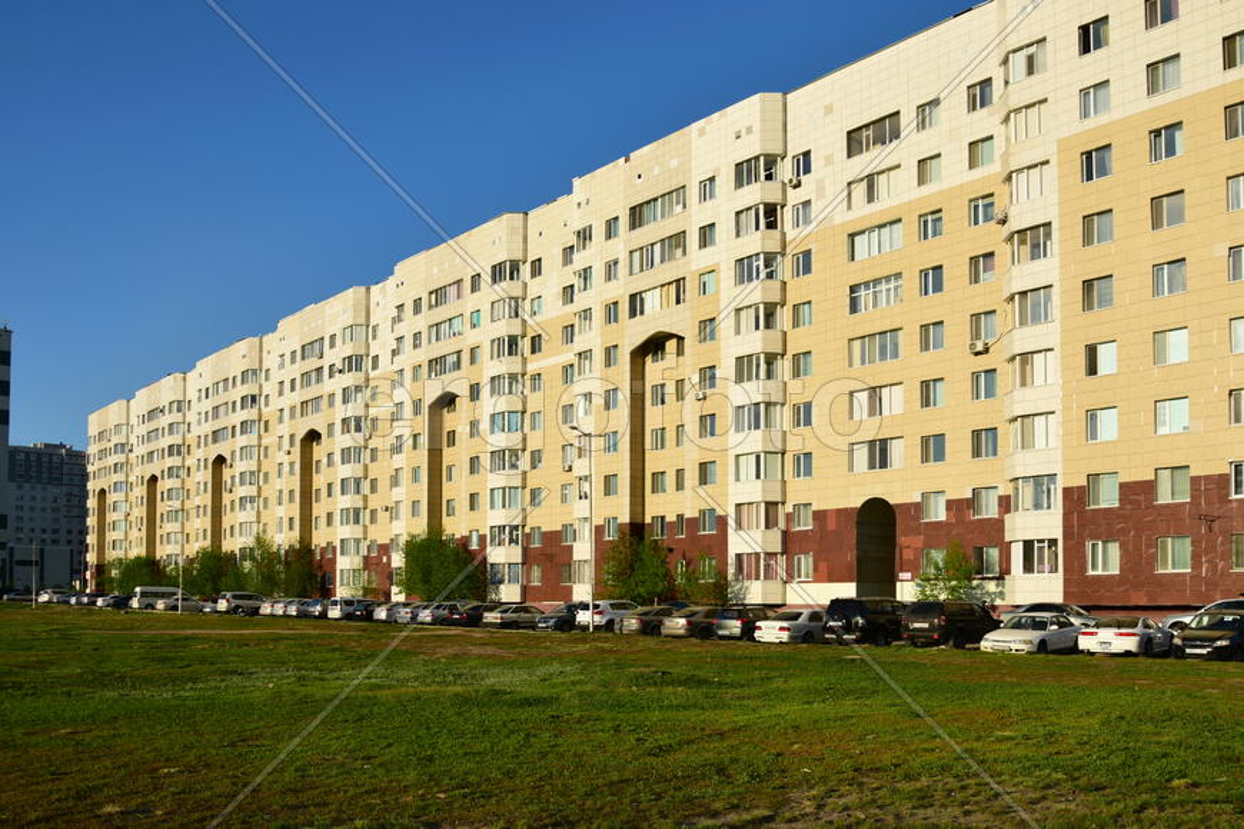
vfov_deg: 47.9
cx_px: 622
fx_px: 933
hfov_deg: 67.4
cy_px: 414
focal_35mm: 27
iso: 100
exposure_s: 1/200
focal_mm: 18
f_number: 9
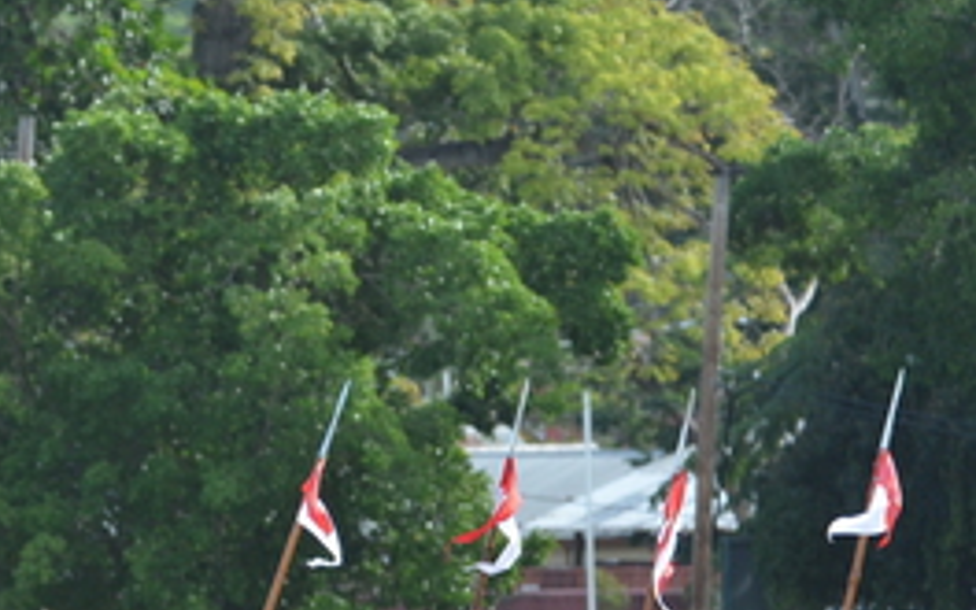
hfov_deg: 2.6
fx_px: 21519
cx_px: -244
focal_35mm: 809
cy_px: 571
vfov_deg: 1.6
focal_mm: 200
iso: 320
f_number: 5.3
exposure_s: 1/800
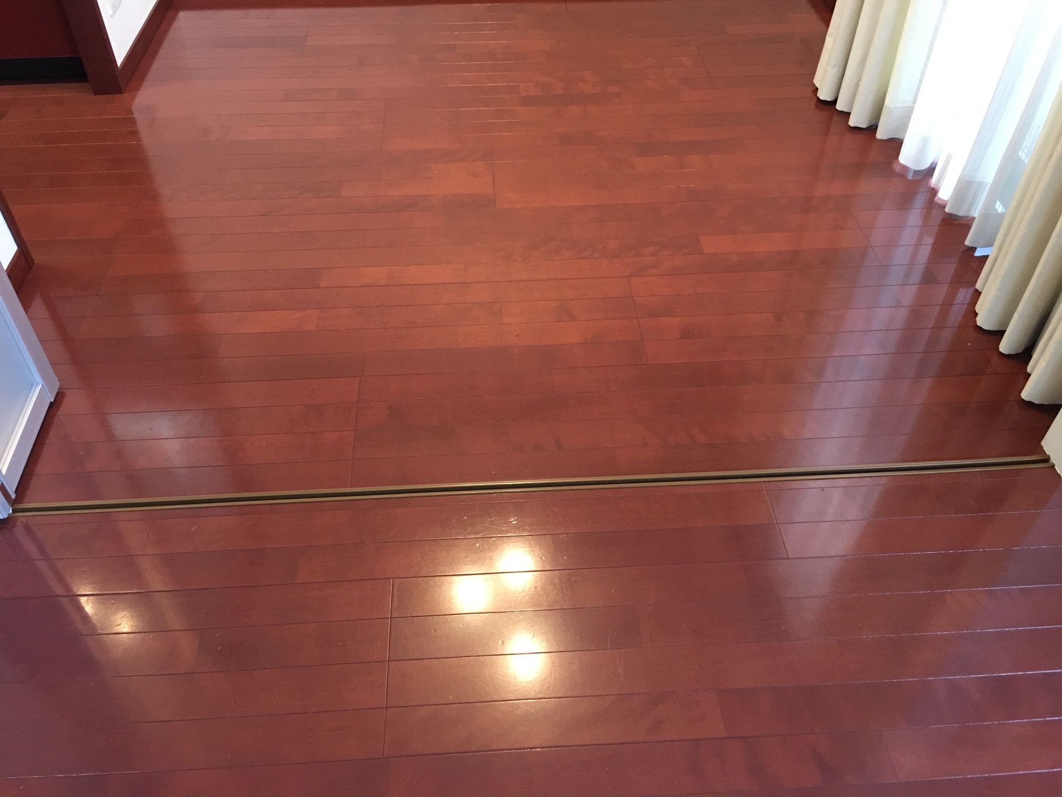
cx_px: 531
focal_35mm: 29
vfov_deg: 48.2
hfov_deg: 61.7
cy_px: 398
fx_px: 890
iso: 100
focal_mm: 4.15
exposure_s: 1/15
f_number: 2.2
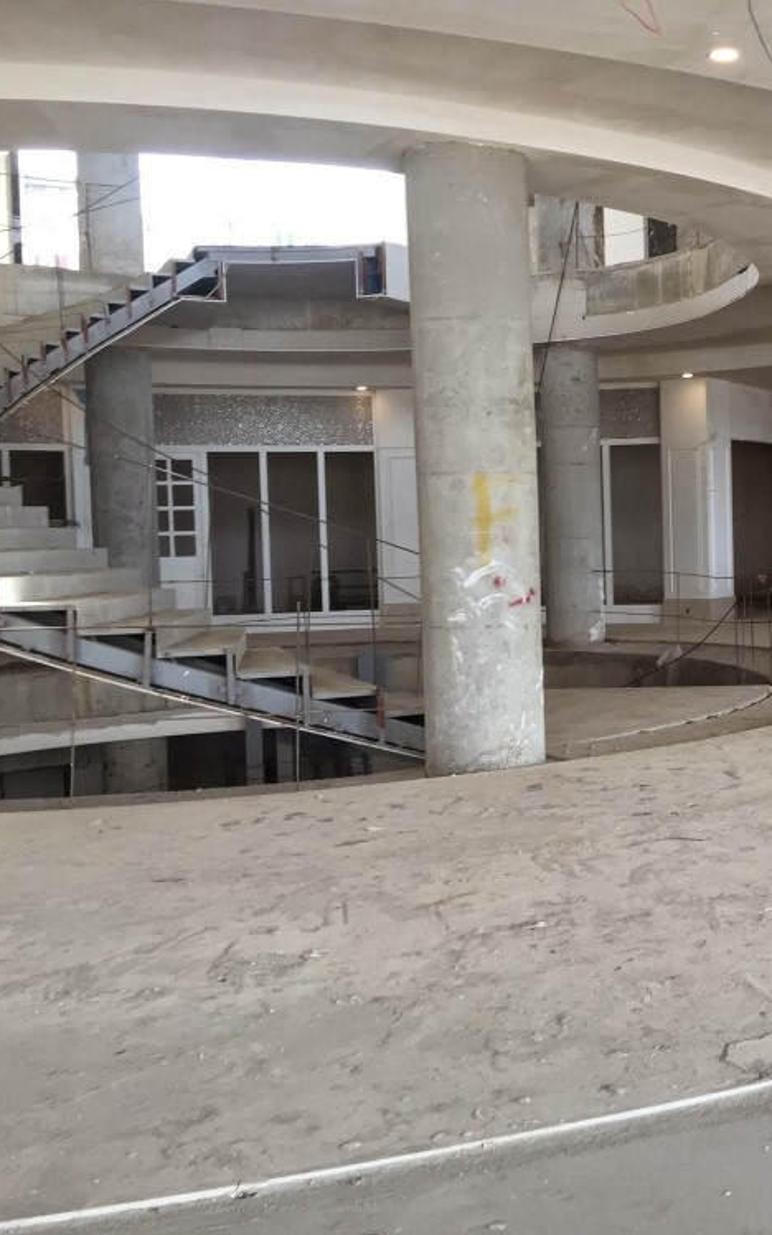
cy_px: 618
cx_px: 785
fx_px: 1414
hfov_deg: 28.5
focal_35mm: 42
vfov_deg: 47.2
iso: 50
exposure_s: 1/120
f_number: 2.2
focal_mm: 4.15
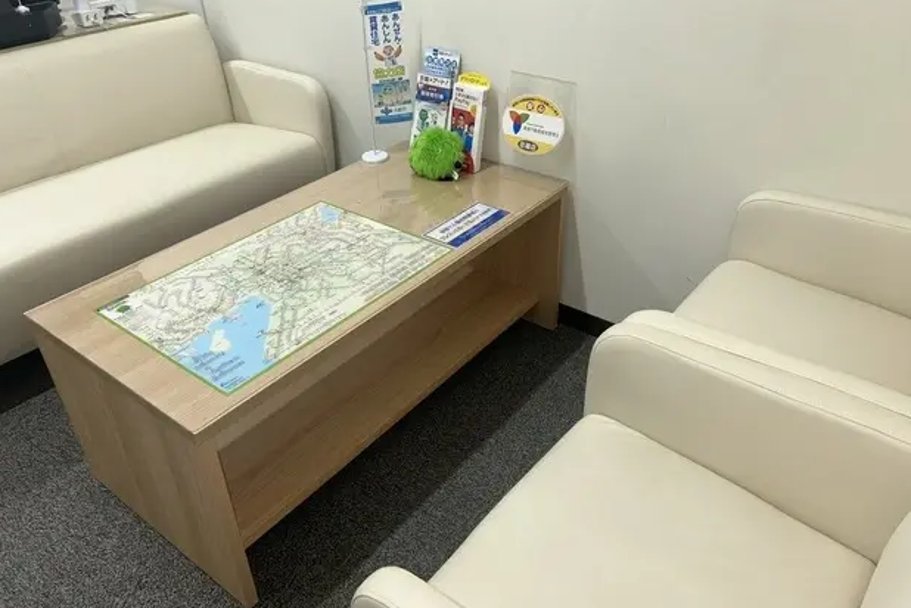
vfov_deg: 46.4
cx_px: 451
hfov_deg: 65.5
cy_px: 288
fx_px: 709
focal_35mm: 28
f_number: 1.5
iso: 50
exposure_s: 1/120
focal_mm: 5.7
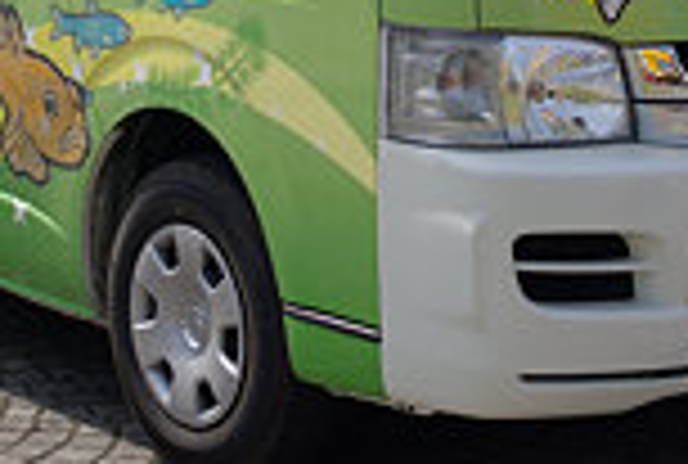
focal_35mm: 136
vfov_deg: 10.0
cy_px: -106
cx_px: 288
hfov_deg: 15.0
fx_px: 2616
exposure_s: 1/320
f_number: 7.1
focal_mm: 31
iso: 100
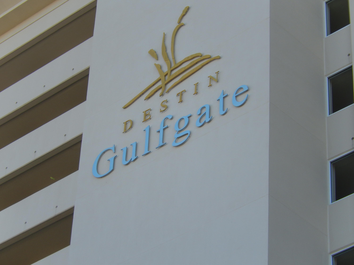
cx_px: 177
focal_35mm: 134
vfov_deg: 11.1
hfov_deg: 14.7
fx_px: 1370
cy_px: 132
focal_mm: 24.1
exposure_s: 1/250
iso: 125
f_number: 5.6
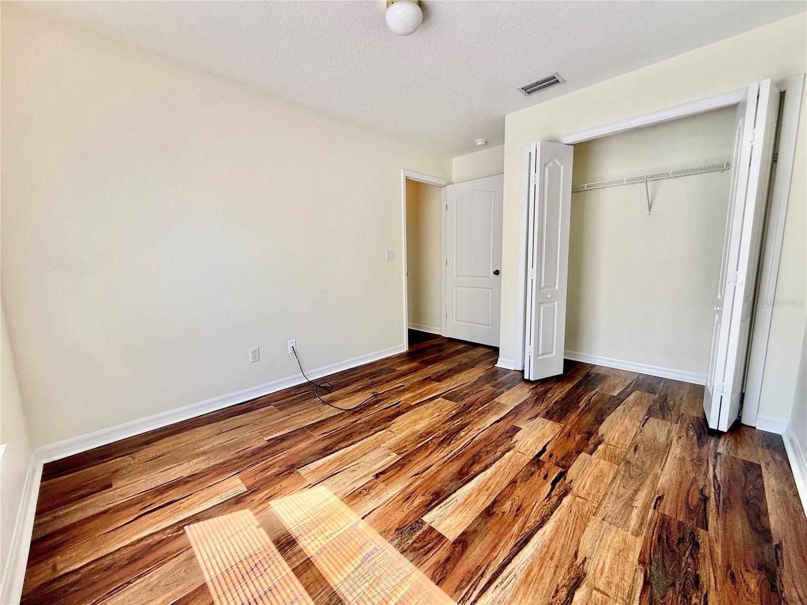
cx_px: 404
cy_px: 302
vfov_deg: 85.7
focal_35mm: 14
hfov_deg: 102.1
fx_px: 326
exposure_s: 1/99
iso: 50
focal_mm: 2.22
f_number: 2.2
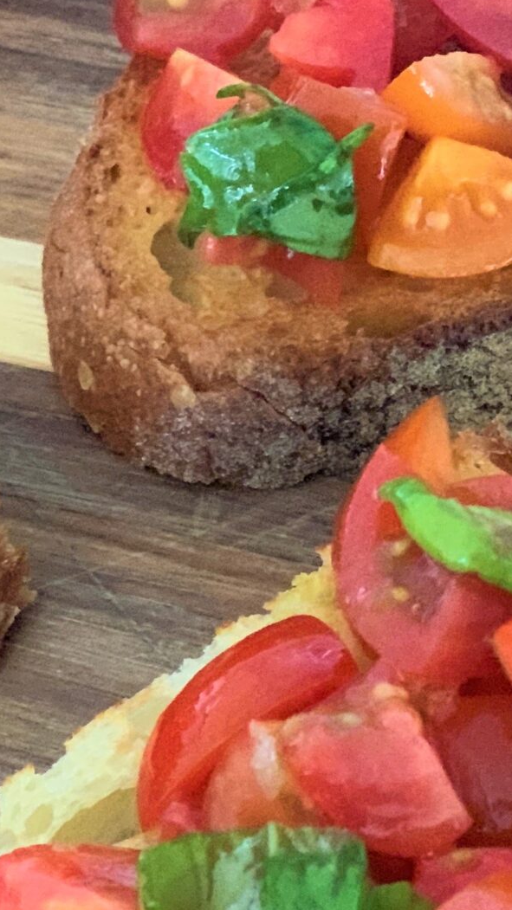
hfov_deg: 8.7
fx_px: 3331
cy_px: 773
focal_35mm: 138
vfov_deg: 15.4
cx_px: 579
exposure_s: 1/30
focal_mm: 6
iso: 800
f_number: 2.4
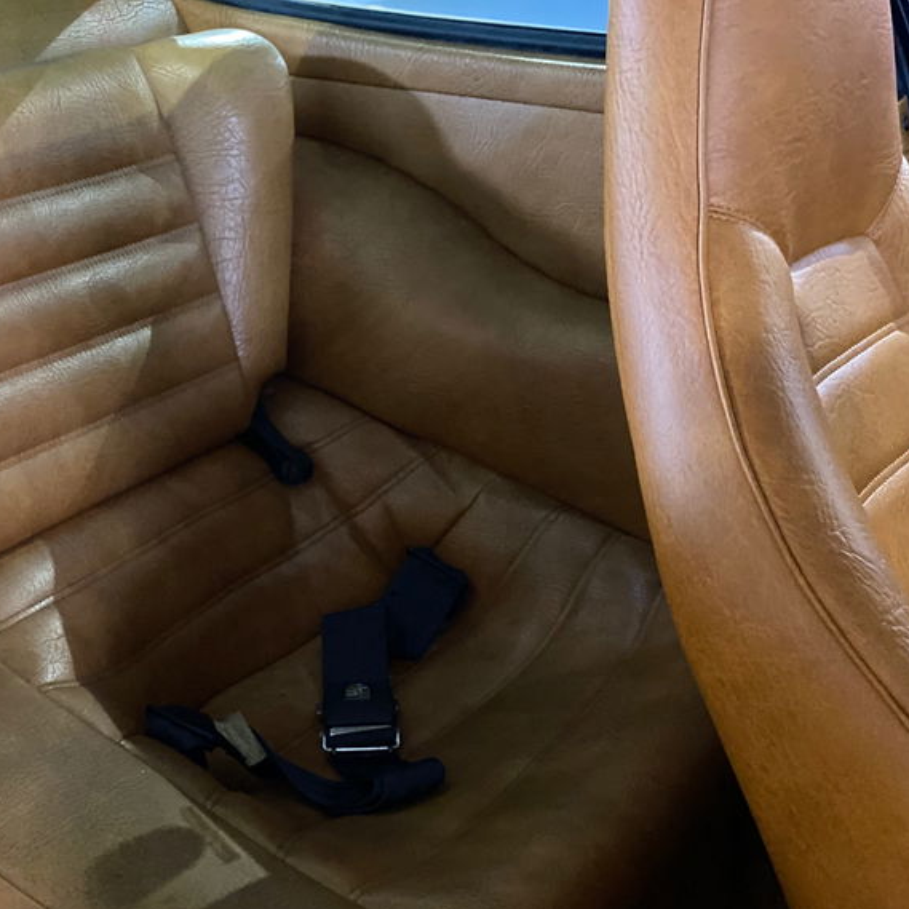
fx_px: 1842
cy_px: 458
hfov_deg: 27.7
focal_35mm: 62
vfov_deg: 27.7
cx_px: 366
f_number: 2
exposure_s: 1/15
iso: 640
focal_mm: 6
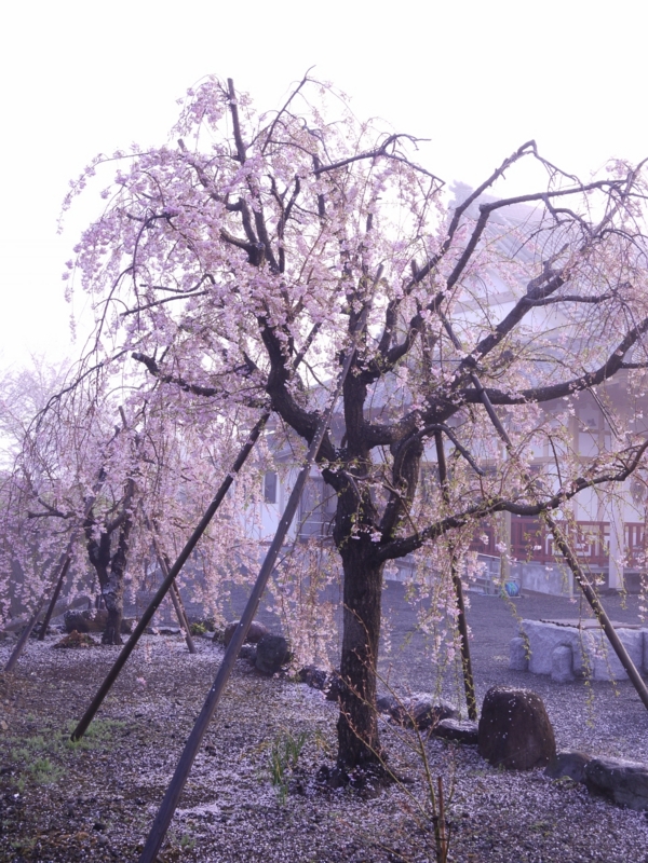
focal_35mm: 46
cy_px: 432
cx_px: 324
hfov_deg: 31.5
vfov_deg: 41.2
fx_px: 1148
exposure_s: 1/100
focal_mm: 23
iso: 200
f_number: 7.1
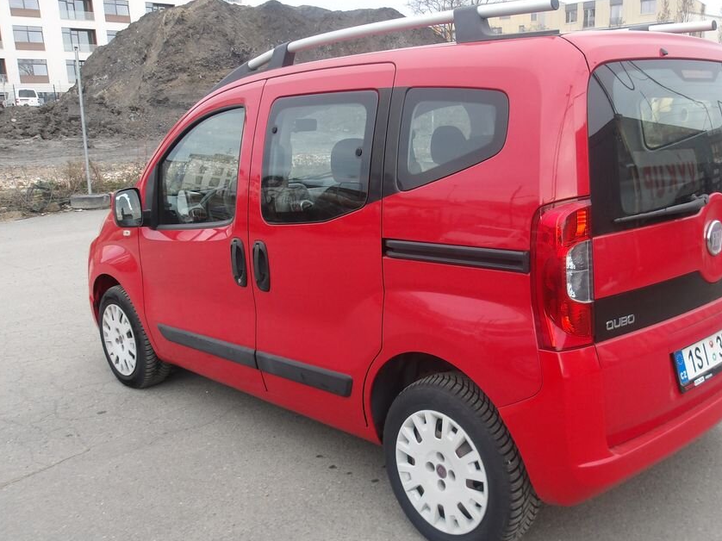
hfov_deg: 55.1
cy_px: 272
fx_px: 688
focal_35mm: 33
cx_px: 420
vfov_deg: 42.9
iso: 100
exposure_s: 1/283
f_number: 3
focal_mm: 4.9
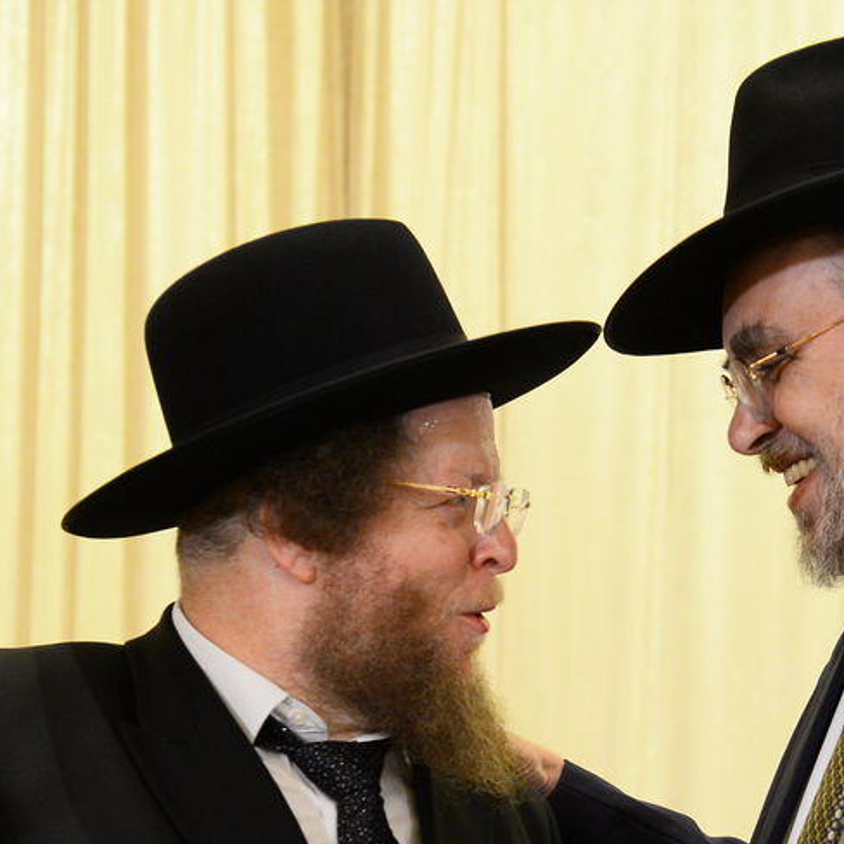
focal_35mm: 122
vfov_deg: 14.2
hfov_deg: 14.2
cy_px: 674
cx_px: 692
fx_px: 3365
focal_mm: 50
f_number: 3.5
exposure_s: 1/160
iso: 2000
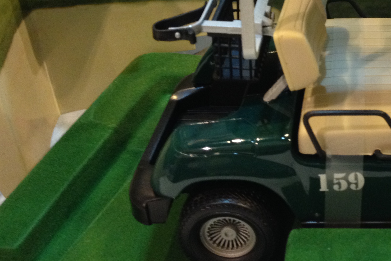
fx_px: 782
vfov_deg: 18.8
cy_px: 53
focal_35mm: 72
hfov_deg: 26.8
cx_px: 377
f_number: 2.4
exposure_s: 1/20
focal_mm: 4.28
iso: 250
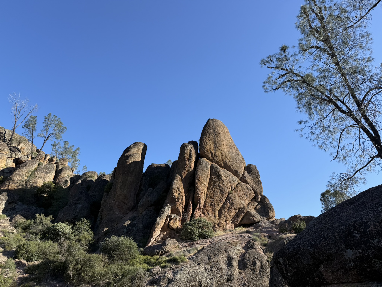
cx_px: 191
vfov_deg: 56.8
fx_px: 265
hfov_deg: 71.6
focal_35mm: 24
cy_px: 144
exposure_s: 1/2611
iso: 80
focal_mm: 6.76
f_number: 1.78
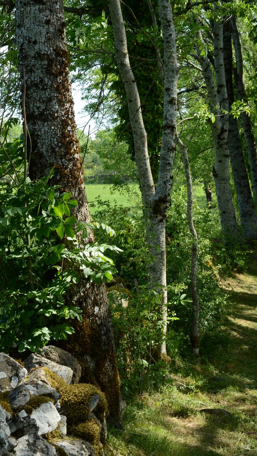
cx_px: 306
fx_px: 957
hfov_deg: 14.8
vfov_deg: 26.8
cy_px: 227
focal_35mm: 79
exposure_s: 1/60
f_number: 11
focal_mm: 50
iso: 200
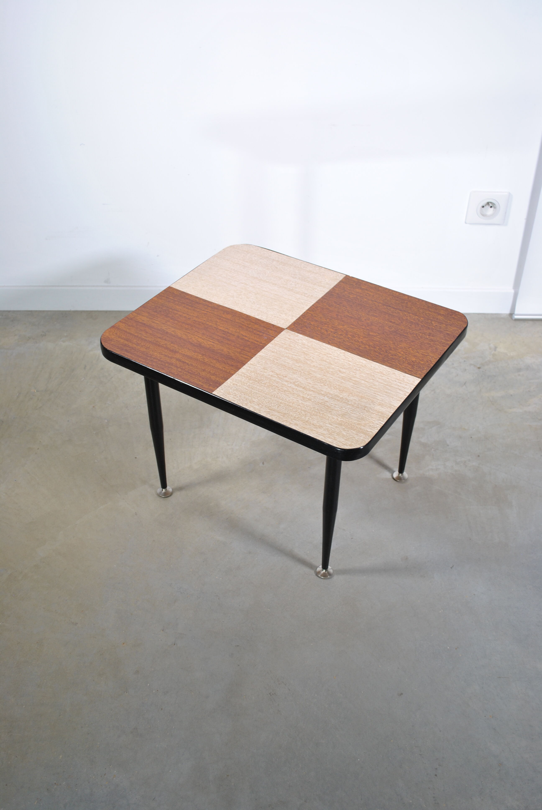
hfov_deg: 37.0
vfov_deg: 53.1
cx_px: 271
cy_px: 405
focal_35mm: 36
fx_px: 811
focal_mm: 24
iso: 200
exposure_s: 1/30
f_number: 5
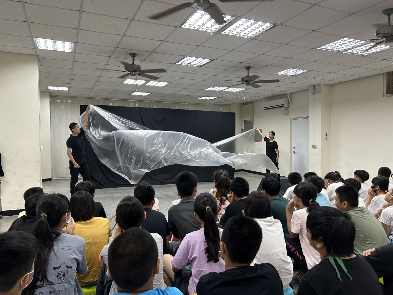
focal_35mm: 26
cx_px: 196
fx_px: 295
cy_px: 148
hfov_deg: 67.3
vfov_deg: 53.1
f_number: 1.5
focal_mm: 5.7
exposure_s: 1/121
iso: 125
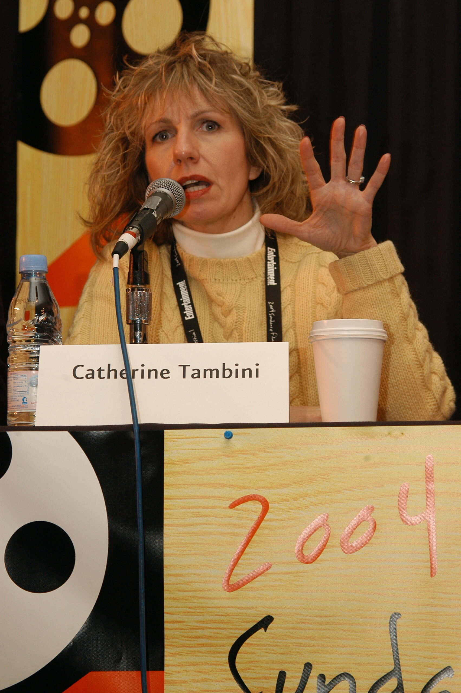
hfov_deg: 11.1
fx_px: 2367
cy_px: 346
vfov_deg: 16.7
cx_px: 230
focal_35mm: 123
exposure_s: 1/60
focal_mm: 82
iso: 500
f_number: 6.3
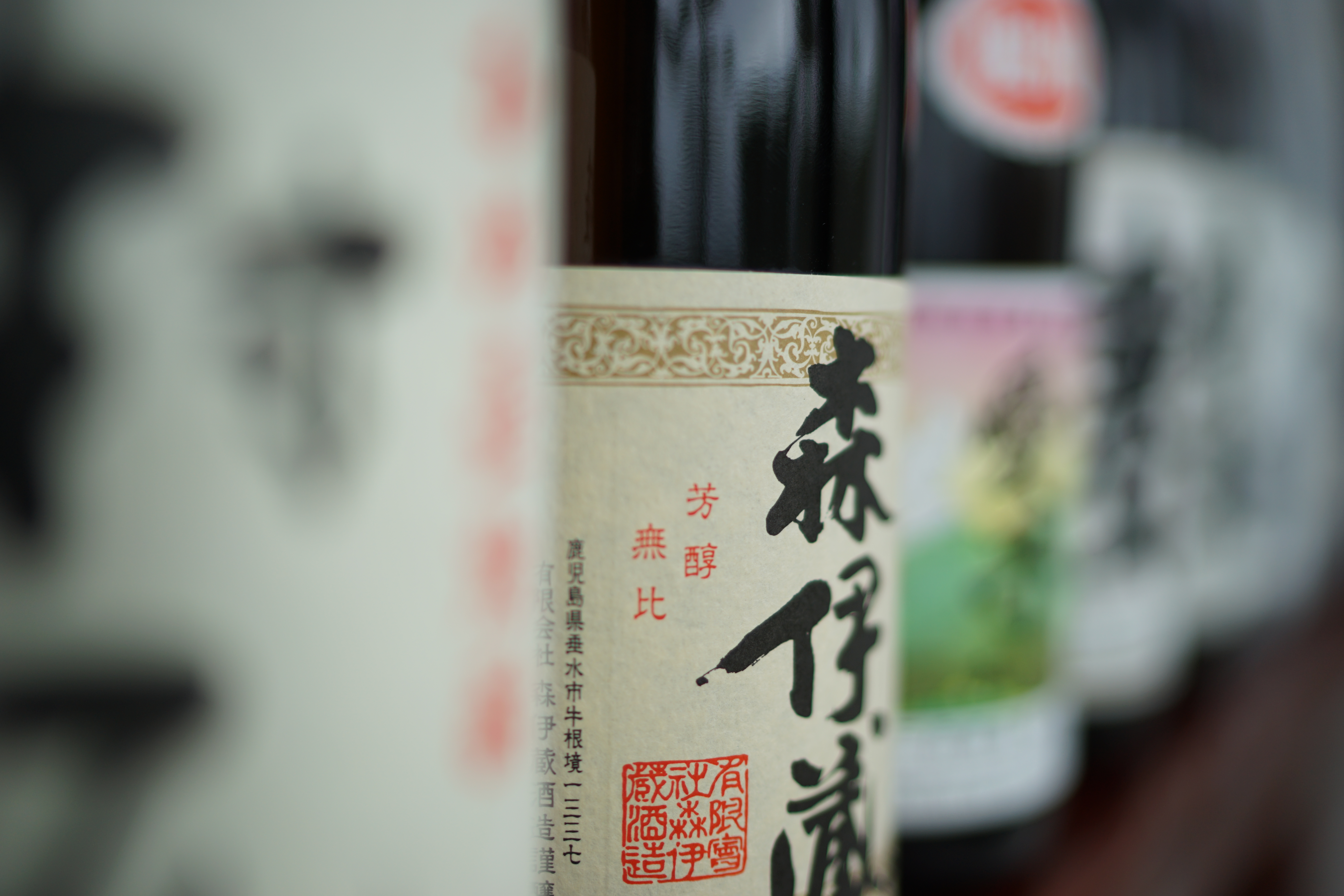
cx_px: 672
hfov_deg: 54.4
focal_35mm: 35
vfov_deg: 37.9
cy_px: 448
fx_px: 1307
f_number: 1.4
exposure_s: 1/800
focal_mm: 35
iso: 100
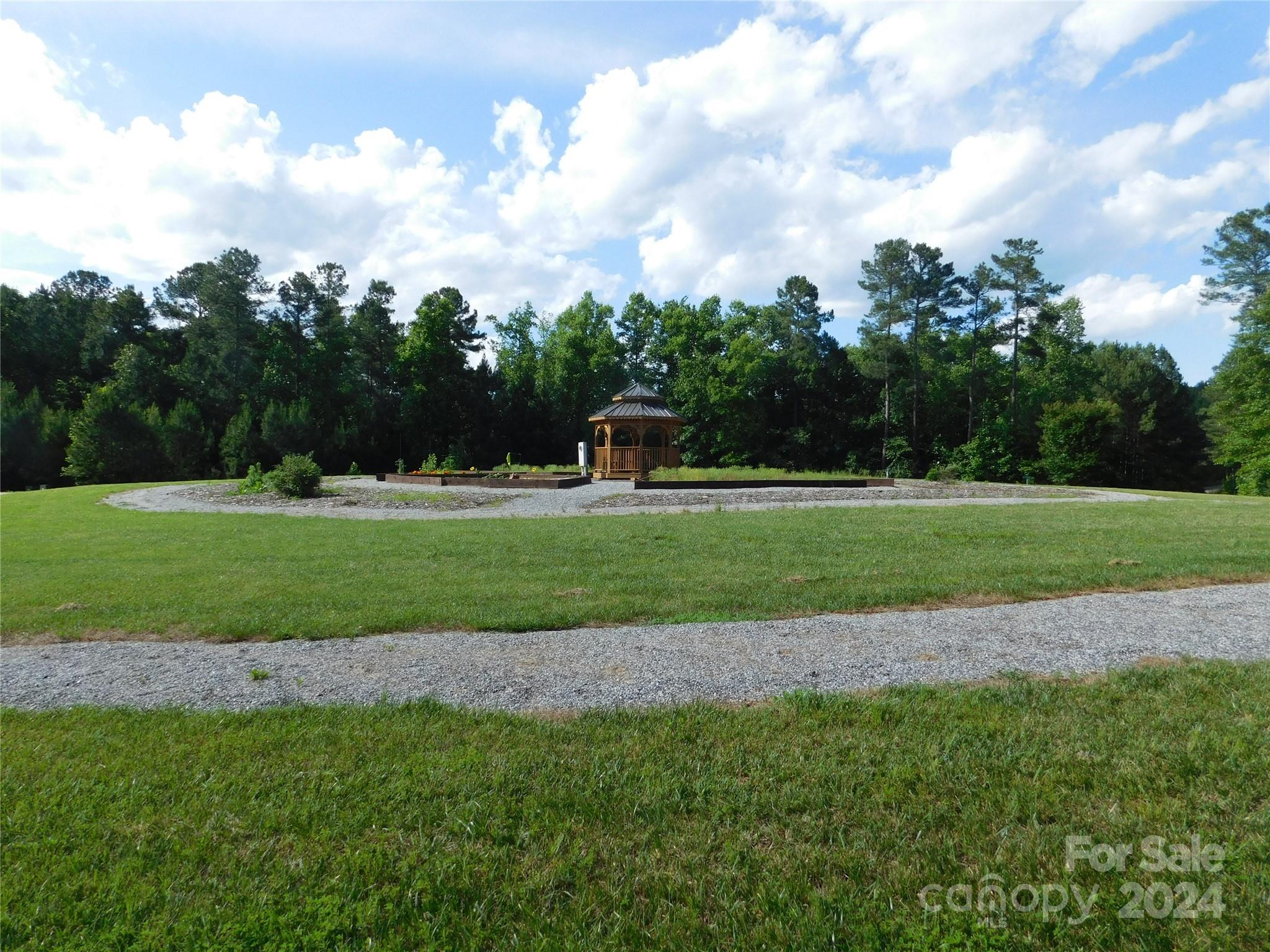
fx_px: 844
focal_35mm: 23
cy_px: 476
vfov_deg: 58.9
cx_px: 635
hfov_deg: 73.9
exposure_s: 1/1250
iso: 125
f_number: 3
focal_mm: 4
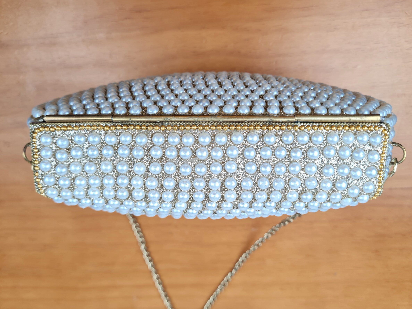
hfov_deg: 63.4
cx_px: 219
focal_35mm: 28
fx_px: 333
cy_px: 166
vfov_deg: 49.7
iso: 50
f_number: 1.8
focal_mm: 5.4
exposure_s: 1/161
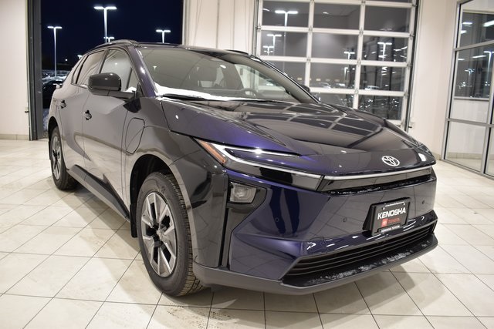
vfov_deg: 43.6
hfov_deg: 61.9
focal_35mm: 30
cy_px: 164
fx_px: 412
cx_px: 247
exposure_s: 1/30
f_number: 3.5
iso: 400
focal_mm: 20
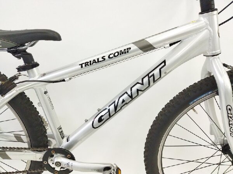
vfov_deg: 51.4
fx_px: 182
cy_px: 87
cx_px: 116
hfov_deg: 65.3
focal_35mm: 27
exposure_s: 1/500
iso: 838
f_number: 1.79
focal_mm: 4.71
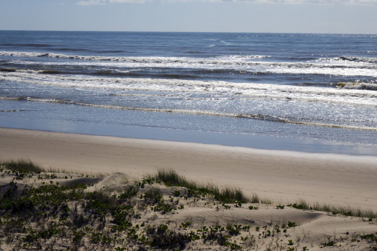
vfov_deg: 17.5
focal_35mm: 78
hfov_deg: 26.0
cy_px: 126
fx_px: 817
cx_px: 188
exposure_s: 1/400
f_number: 10
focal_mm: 28.47
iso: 80
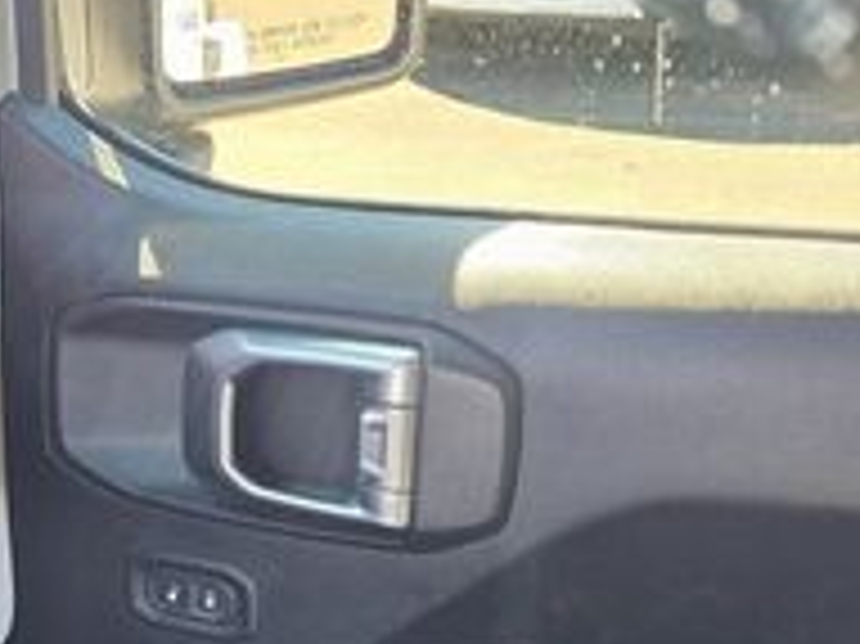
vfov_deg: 17.7
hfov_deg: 24.5
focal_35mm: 77
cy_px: 883
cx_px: 68
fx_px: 1912
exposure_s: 1/180
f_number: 1.7
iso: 250
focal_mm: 6.3
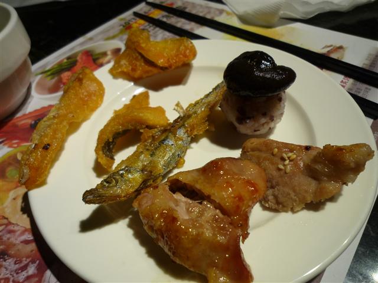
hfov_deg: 69.4
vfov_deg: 54.9
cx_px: 189
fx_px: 273
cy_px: 142
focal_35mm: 25
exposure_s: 1/40
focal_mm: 4.4
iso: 100
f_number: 2.8
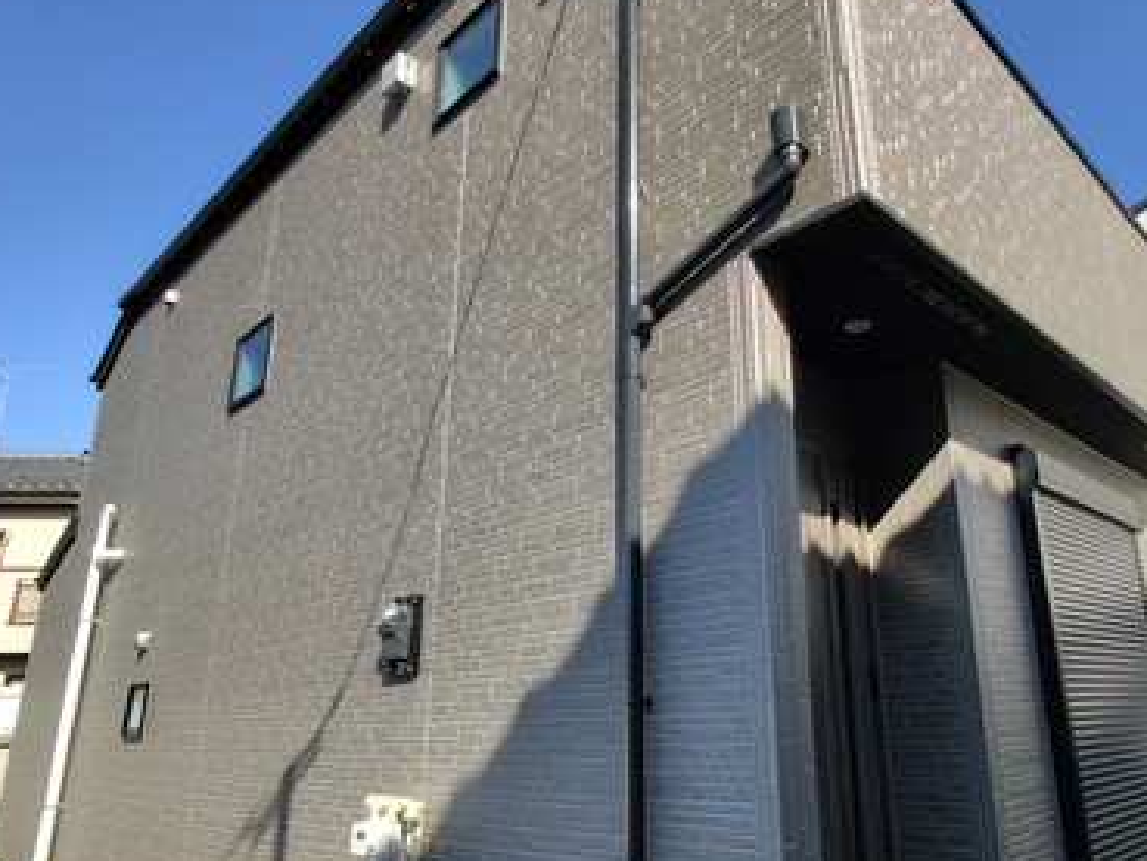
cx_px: 706
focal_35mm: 26
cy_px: 454
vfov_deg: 53.1
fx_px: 862
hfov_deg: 66.4
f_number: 2.4
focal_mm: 1.6
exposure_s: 1/622
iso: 50
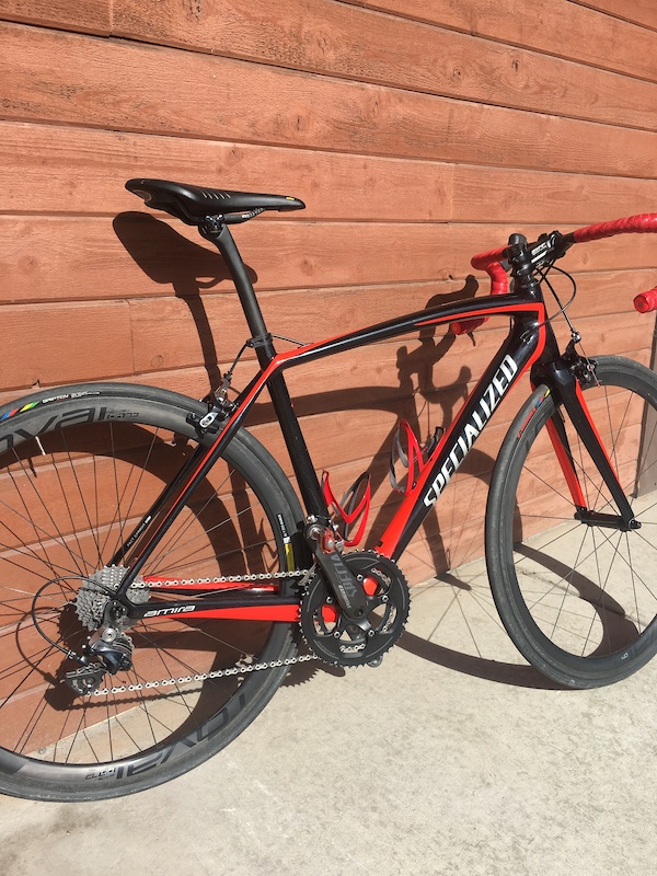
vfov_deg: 61.7
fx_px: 734
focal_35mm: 29
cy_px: 438
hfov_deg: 48.2
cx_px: 328
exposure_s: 1/1241
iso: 25
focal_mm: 4.15
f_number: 2.2
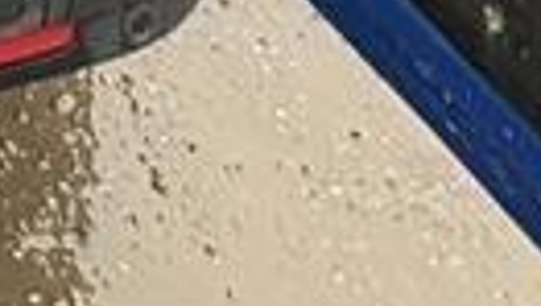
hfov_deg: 14.8
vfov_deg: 7.2
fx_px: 1493
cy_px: -1026
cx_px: -681
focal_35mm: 104
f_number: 2.2
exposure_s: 1/99
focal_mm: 2.22
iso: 160
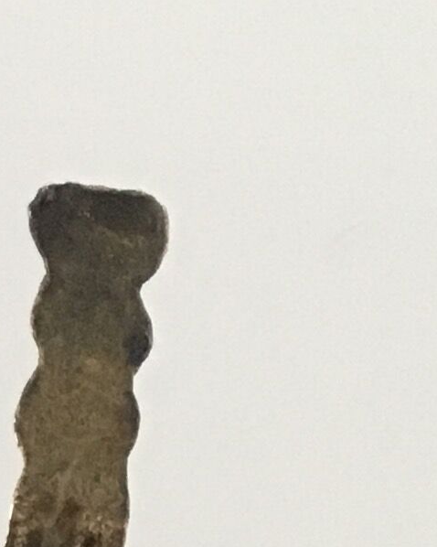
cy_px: 1594
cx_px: -293
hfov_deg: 7.9
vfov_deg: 8.6
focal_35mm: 191
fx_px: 3089
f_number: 2.2
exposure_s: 1/33
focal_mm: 4.15
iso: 200
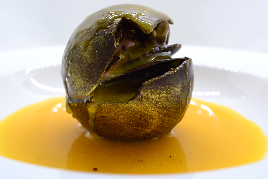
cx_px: 125
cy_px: 69
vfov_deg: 26.9
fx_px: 372
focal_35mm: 50
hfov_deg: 39.6
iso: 800
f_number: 5.6
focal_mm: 26
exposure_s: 1/15
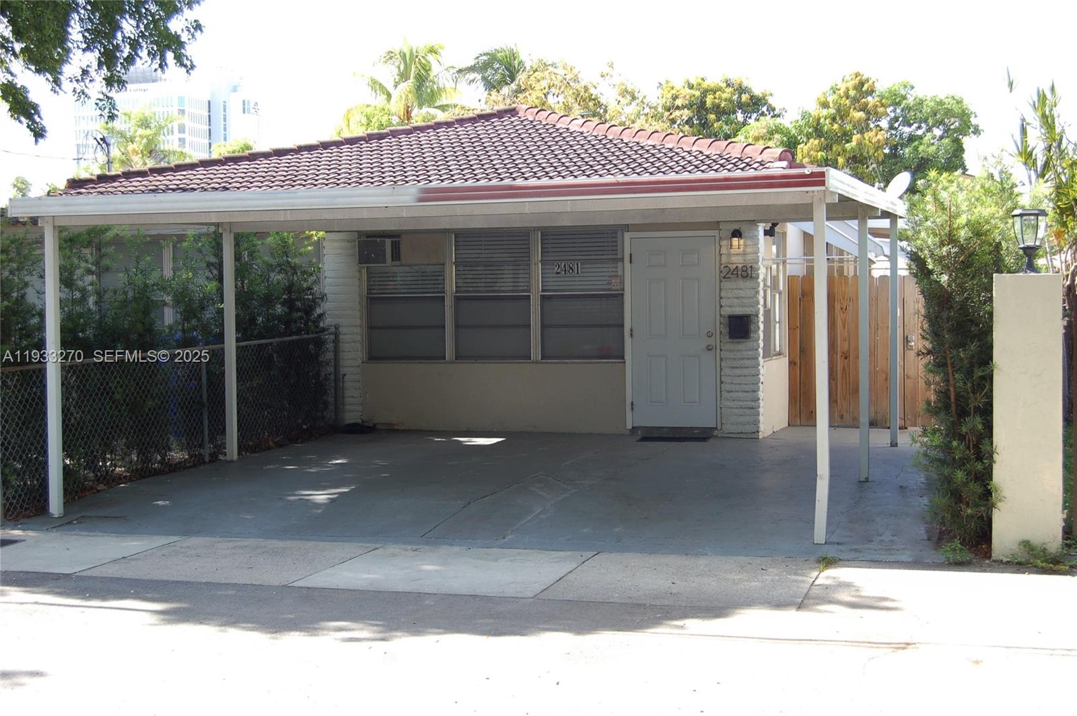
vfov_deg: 26.4
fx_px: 1524
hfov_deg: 38.9
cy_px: 358
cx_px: 538
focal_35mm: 51
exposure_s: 1/125
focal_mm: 34
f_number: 5.6
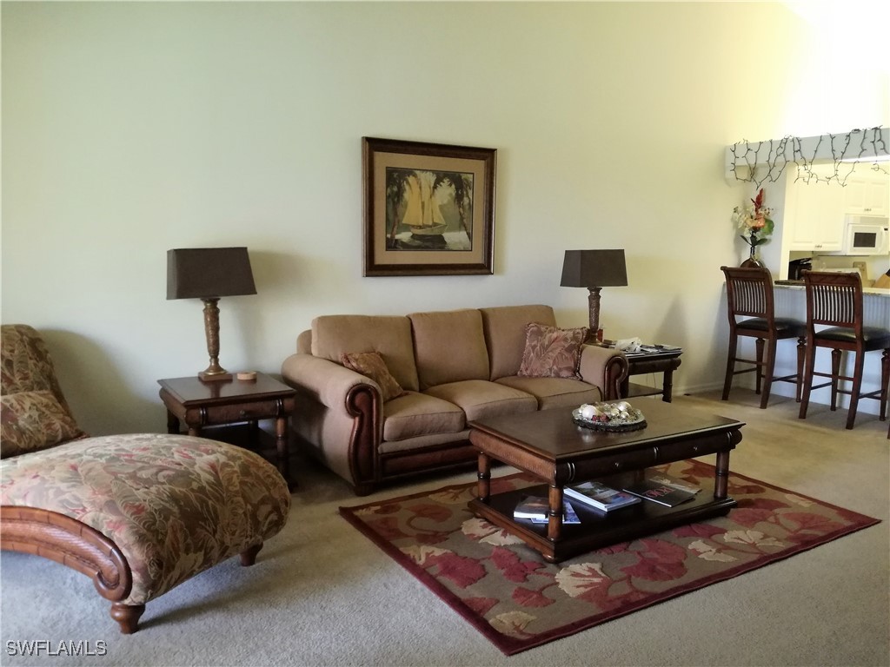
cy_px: 334
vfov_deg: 51.4
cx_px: 445
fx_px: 694
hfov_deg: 65.3
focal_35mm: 27
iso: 400
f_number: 2
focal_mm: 3.79
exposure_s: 1/24
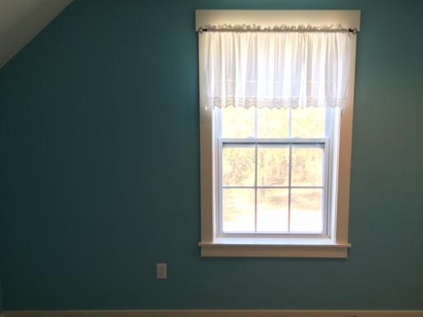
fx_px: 440
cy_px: 170
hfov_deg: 51.2
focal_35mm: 36
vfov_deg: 39.6
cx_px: 236
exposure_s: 1/30
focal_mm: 4.15
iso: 50
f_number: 2.2
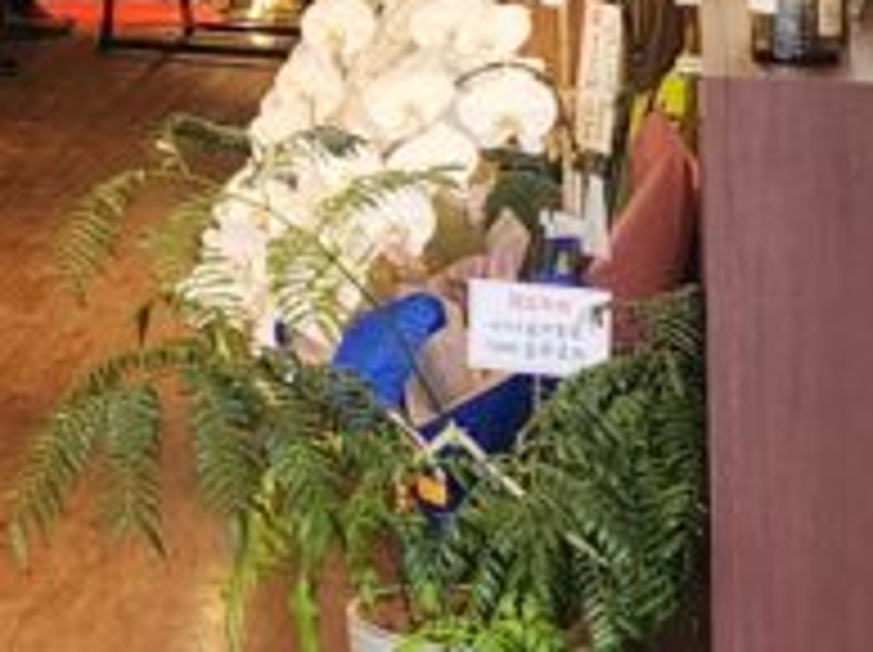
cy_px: -351
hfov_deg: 11.5
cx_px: -954
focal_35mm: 152
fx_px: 3829
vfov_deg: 9.4
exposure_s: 1/120
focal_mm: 6.4
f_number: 1.8
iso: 160
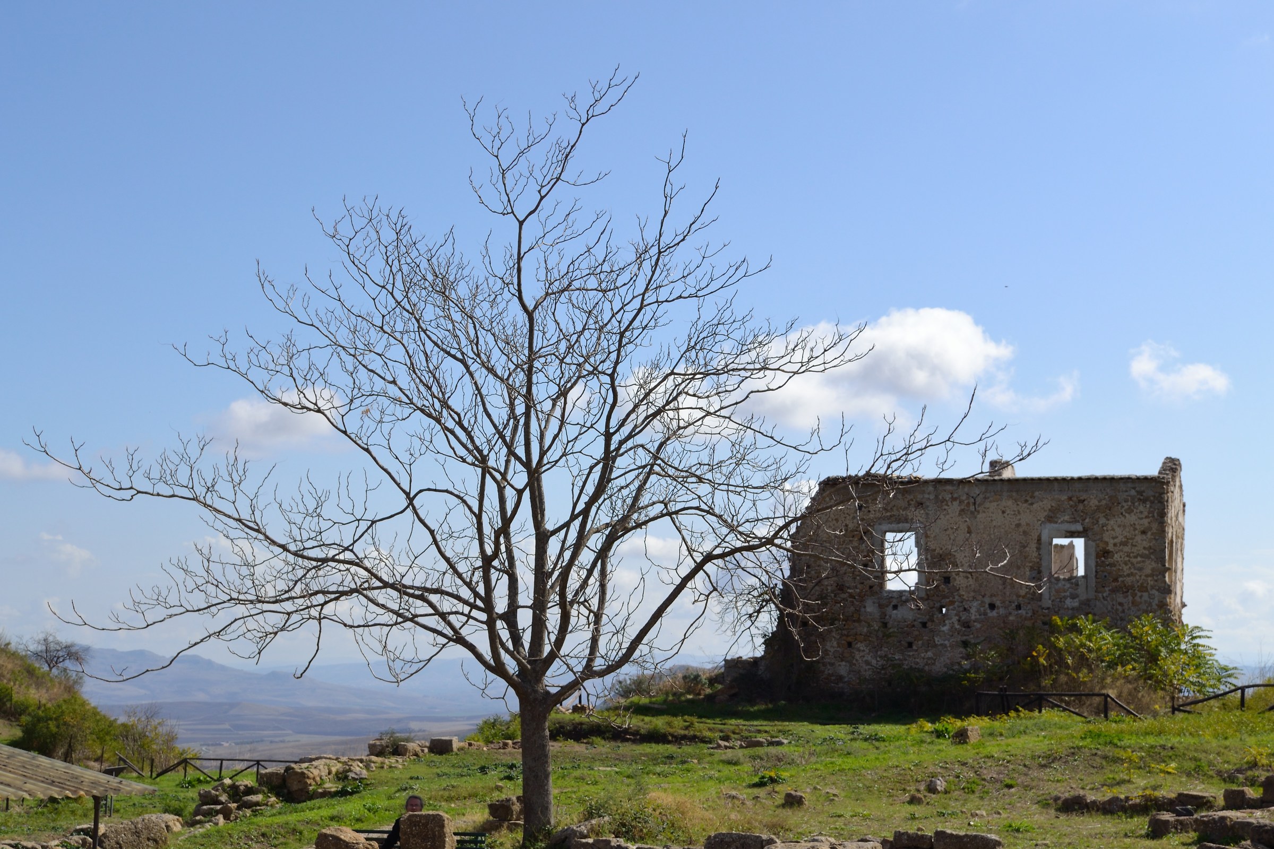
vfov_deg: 25.8
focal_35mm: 52
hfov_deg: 37.9
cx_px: 637
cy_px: 424
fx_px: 1858
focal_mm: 35
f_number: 9
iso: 100
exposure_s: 1/320
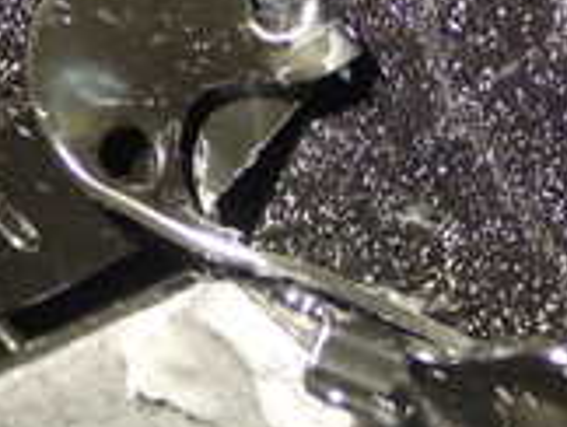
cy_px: 396
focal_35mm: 185
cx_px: 280
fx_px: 3035
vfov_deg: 8.0
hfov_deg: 10.7
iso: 1000
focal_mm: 9.01
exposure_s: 1/13
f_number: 3.2
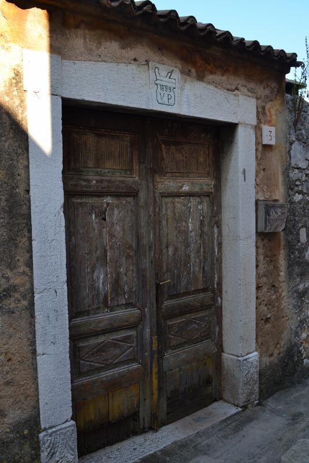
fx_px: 464
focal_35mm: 36
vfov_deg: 53.1
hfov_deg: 36.9
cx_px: 154
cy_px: 232
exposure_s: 1/200
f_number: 10
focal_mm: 24
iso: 400
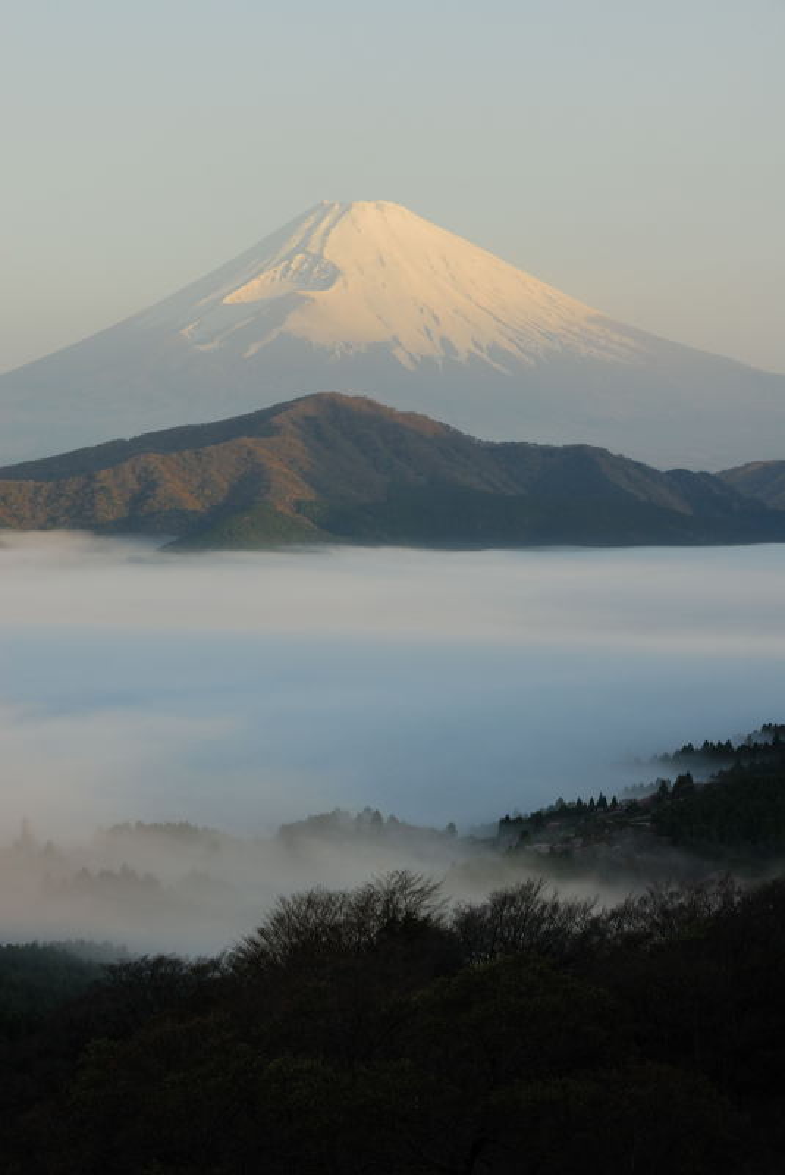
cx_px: 392
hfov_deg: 14.1
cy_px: 588
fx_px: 3182
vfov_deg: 20.9
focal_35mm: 98
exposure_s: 1/40
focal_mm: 65
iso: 200
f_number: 18
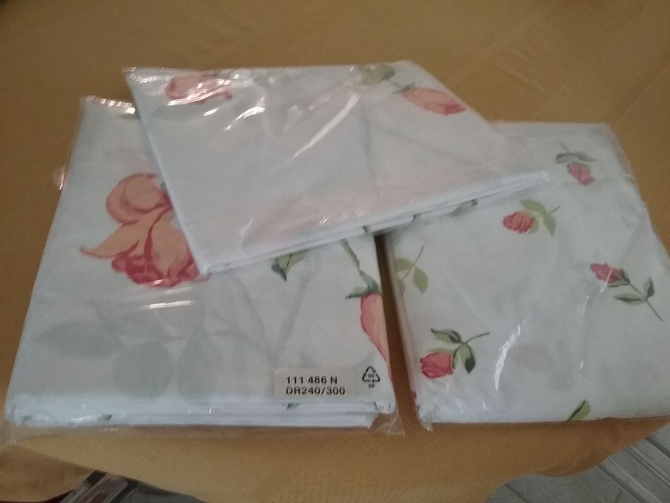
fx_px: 600
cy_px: 252
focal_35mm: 31
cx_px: 335
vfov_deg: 45.4
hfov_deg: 58.4
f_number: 2.2
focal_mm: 3.3
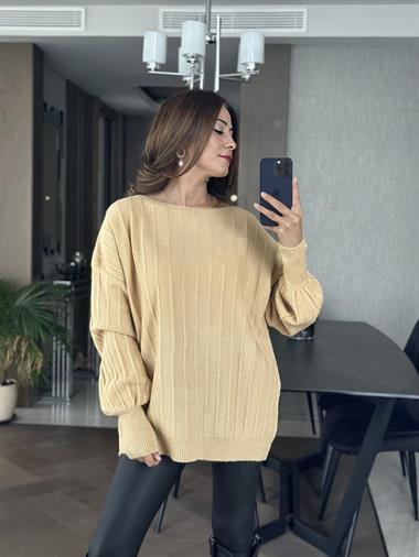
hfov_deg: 30.3
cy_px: 278
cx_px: 210
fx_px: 774
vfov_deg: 39.6
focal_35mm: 48
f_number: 1.78
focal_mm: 6.86
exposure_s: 1/44
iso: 400
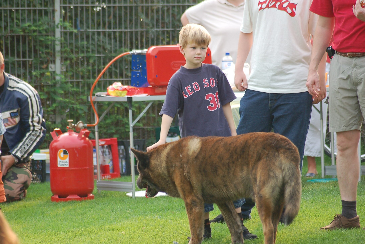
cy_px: 122
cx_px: 182
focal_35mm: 257
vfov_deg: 5.3
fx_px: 2606
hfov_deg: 8.0
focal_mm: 170
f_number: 4.8
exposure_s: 1/500
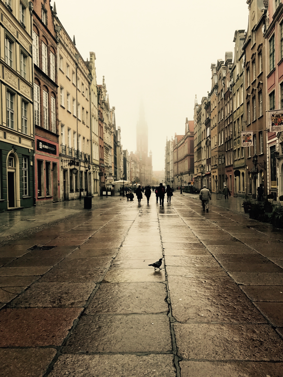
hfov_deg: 49.7
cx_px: 142
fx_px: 305
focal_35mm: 28
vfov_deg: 63.4
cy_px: 188
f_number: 1.8
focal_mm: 3.99
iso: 20
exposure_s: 1/128
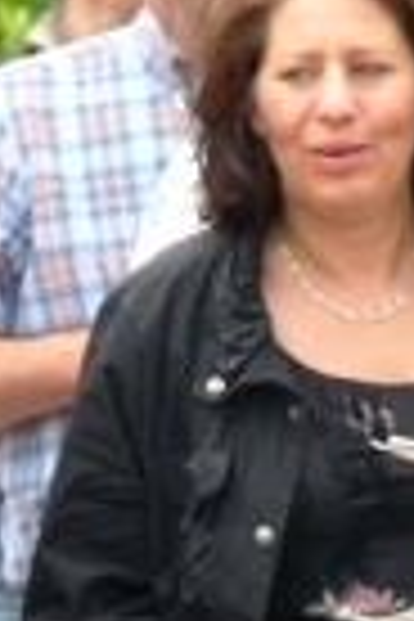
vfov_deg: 1.3
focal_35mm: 1528
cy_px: 832
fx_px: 26356
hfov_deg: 0.9
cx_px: -198
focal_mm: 60.8
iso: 100
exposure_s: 1/100
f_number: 4.1
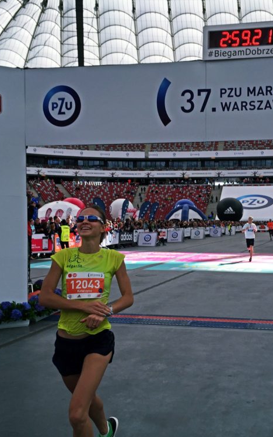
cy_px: 222
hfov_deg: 30.1
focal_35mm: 42
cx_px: 197
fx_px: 500
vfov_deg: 47.2
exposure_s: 1/444
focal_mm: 4.15
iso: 32
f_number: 2.2
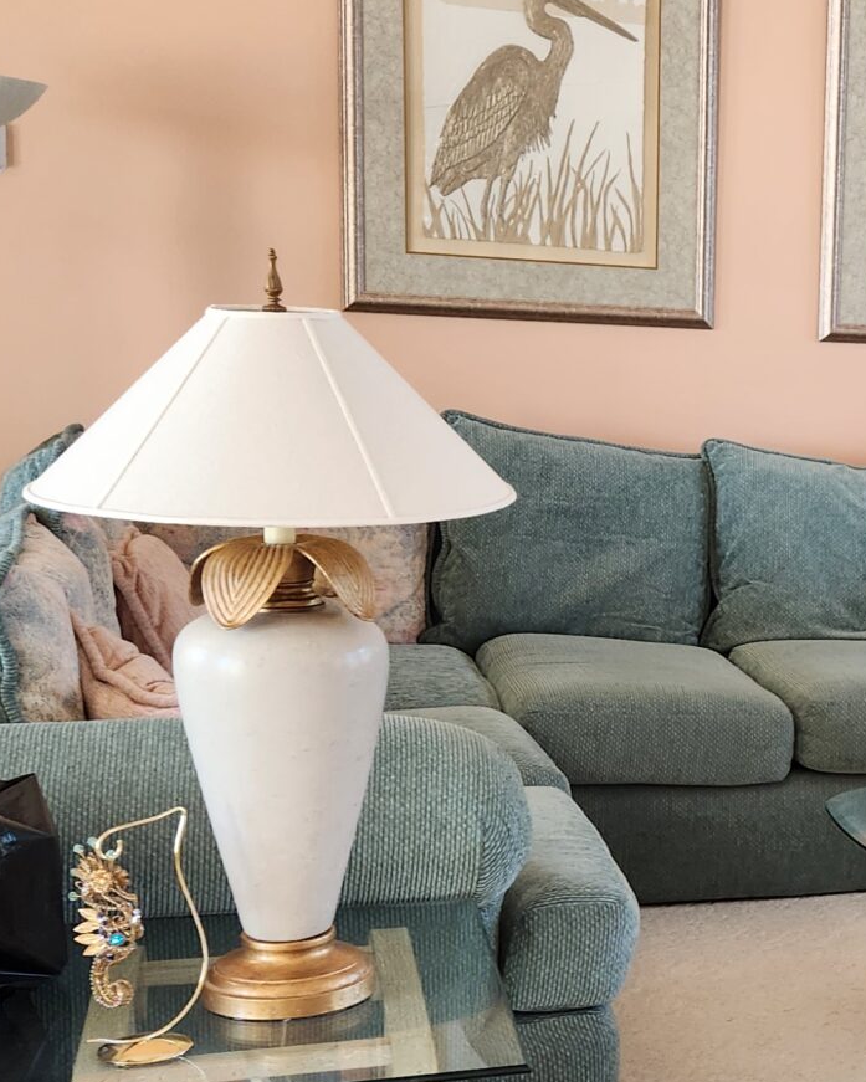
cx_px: 1062
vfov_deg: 28.6
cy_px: 692
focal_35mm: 66
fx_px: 2114
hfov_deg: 21.4
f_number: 1.8
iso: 160
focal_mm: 5.4
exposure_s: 1/180
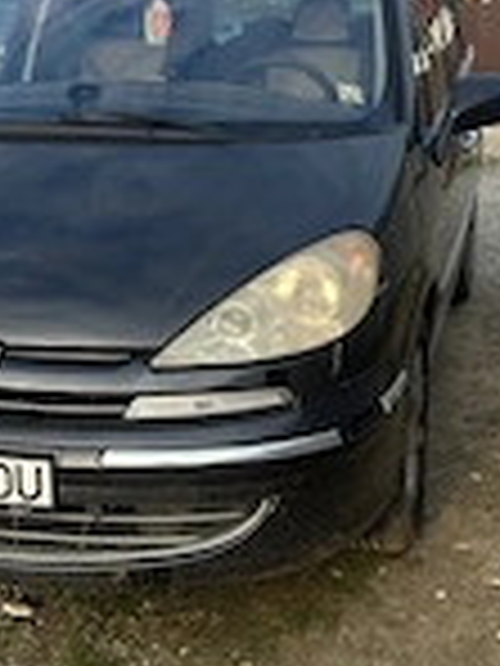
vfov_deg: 29.8
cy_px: 288
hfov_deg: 22.4
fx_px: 1252
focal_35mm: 65
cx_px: 144
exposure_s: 1/1664
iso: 80
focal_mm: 6.86
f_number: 1.78
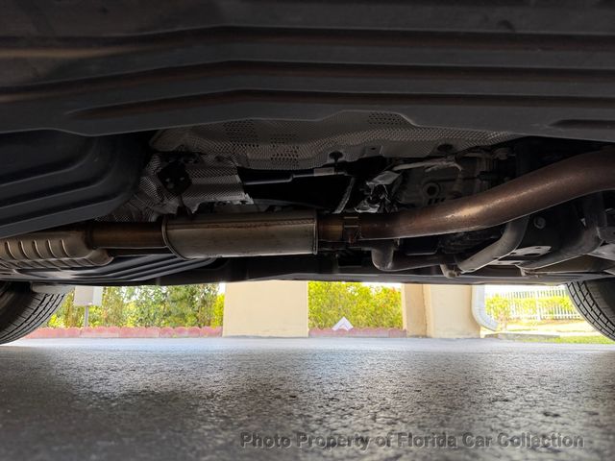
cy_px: 230
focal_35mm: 24
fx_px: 426
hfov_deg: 71.6
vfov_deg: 56.8
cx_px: 308
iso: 160
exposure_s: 1/121
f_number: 1.78
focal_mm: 6.76
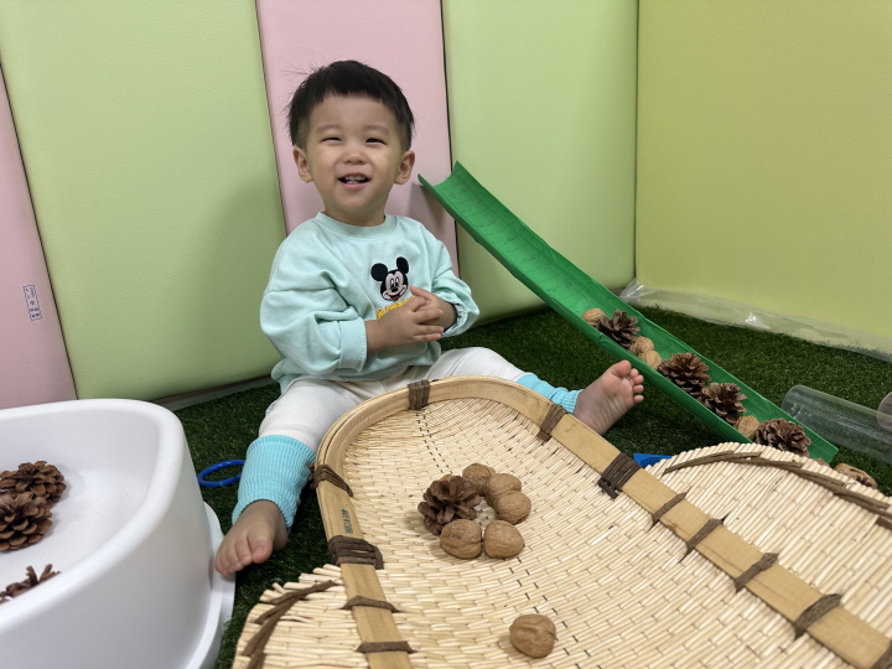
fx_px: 618
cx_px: 446
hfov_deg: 71.6
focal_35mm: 24
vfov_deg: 56.8
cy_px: 334
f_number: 1.78
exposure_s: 1/120
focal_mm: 6.86
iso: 160
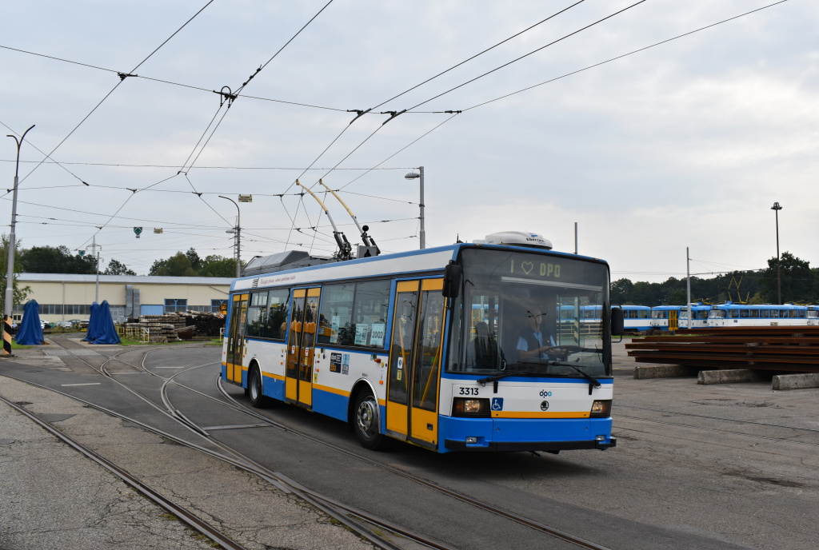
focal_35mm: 33
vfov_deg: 40.2
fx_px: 753
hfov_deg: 57.1
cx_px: 410
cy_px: 275
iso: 200
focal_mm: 22
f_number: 10
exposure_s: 1/400
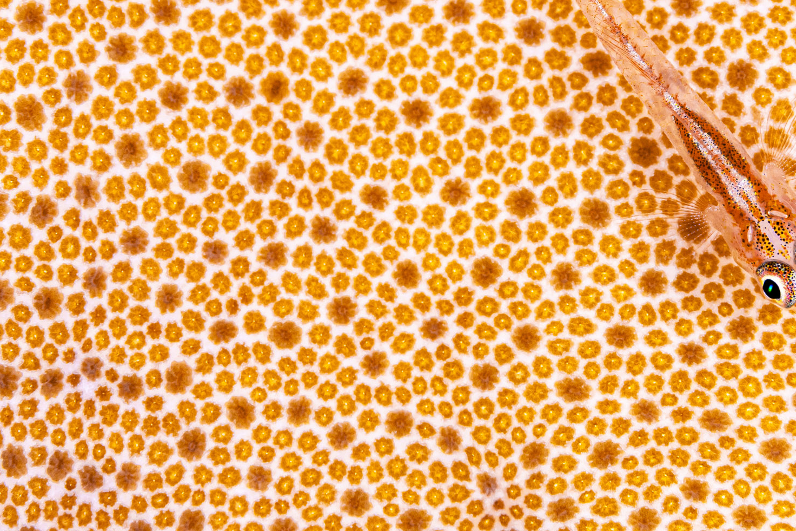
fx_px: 4731
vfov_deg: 6.4
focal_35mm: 214
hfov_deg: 9.6
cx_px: 468
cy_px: 88
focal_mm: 105
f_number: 20
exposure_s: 1/200
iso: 160
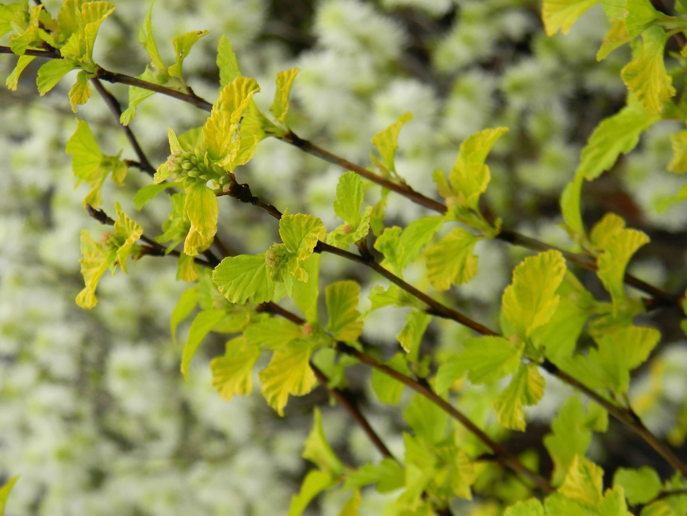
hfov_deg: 24.7
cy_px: 258
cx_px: 344
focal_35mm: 79
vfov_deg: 18.7
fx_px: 1568
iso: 80
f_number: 4.7
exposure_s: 1/170
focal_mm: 19
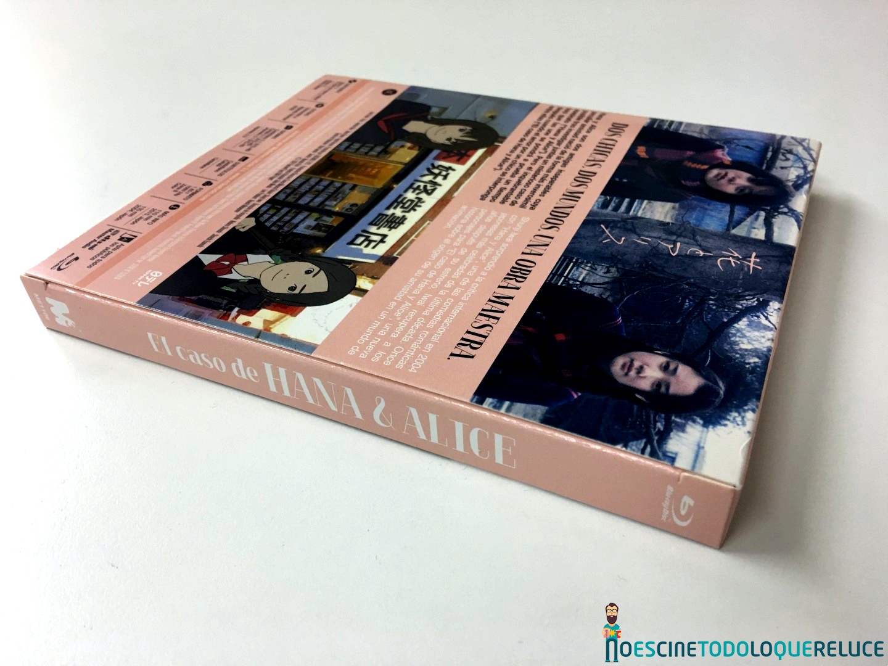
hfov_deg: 61.7
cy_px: 333
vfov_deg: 48.2
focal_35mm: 29
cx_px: 444
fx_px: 744
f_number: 2.2
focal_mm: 4.15
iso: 40
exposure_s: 1/17
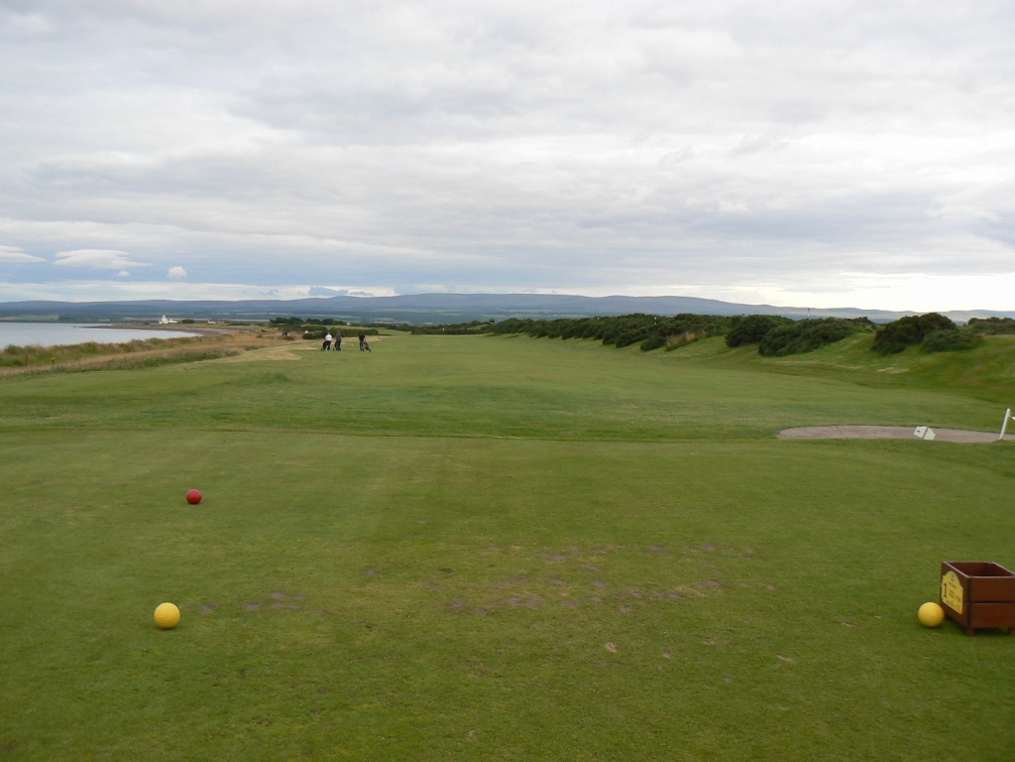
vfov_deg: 39.7
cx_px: 508
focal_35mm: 36
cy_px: 381
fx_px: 1056
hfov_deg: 51.4
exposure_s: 1/100
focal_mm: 6
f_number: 4
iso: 80
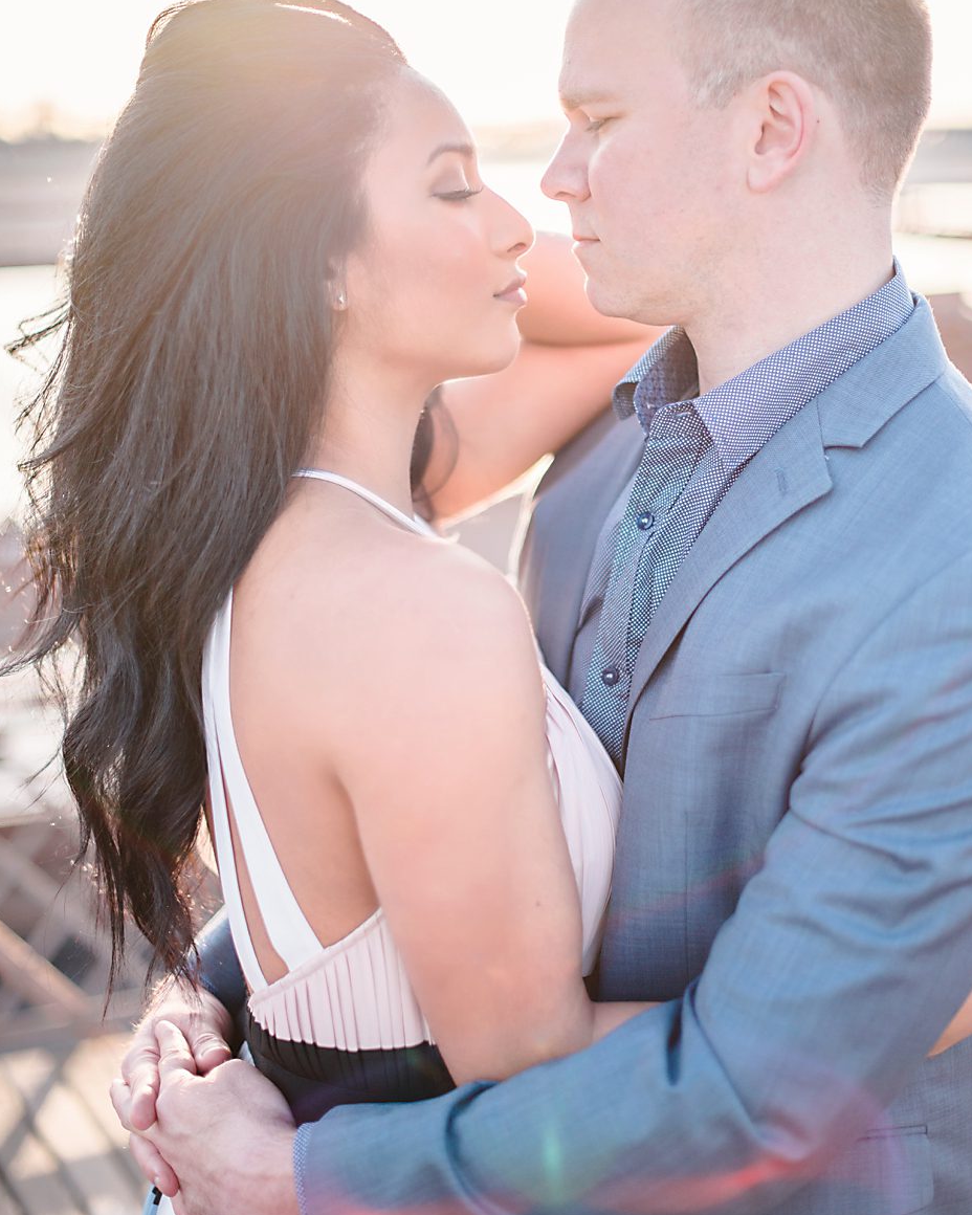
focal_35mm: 57
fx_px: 2050
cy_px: 551
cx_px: 488
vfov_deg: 33.0
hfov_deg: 26.7
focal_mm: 50
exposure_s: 1/3200
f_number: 1.4
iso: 500
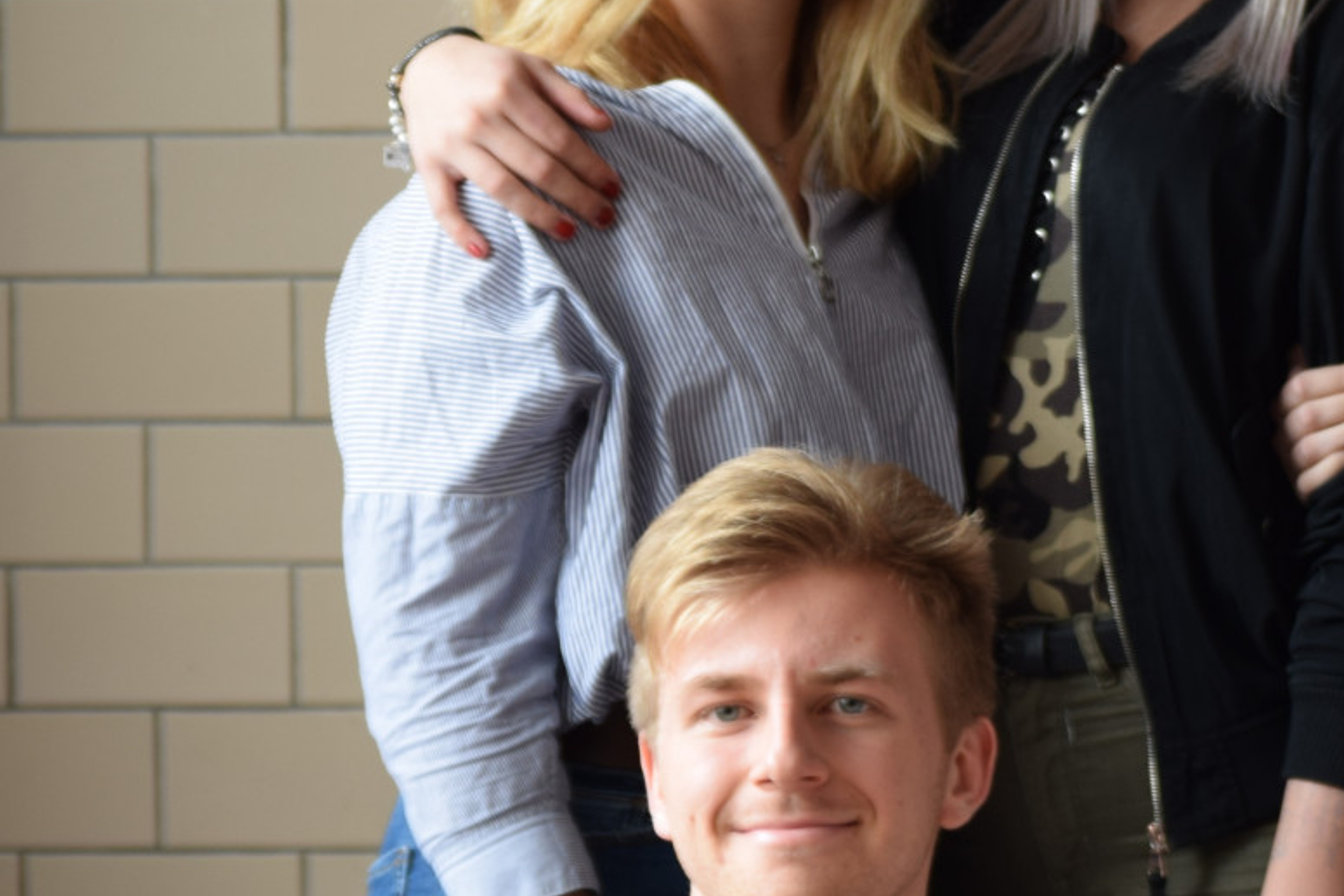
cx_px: 1734
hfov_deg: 6.8
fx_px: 11239
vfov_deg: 4.6
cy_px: 468
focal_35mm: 301
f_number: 4.2
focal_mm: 72
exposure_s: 1/25
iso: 200
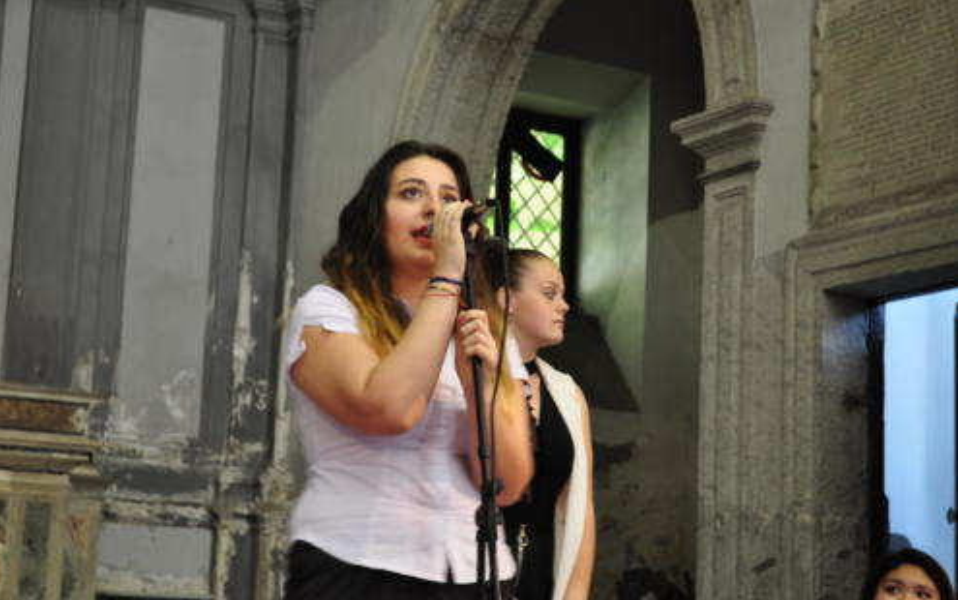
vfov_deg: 17.6
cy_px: 302
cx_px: 478
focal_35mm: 74
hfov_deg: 27.8
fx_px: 1933
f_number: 5.3
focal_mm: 48
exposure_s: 1/4
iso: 400
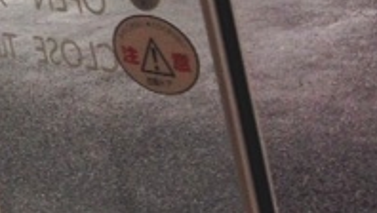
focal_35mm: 116
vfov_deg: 10.0
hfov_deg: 16.6
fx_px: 1161
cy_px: -160
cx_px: -202
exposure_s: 1/120
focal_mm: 4.12
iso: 80
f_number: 2.4
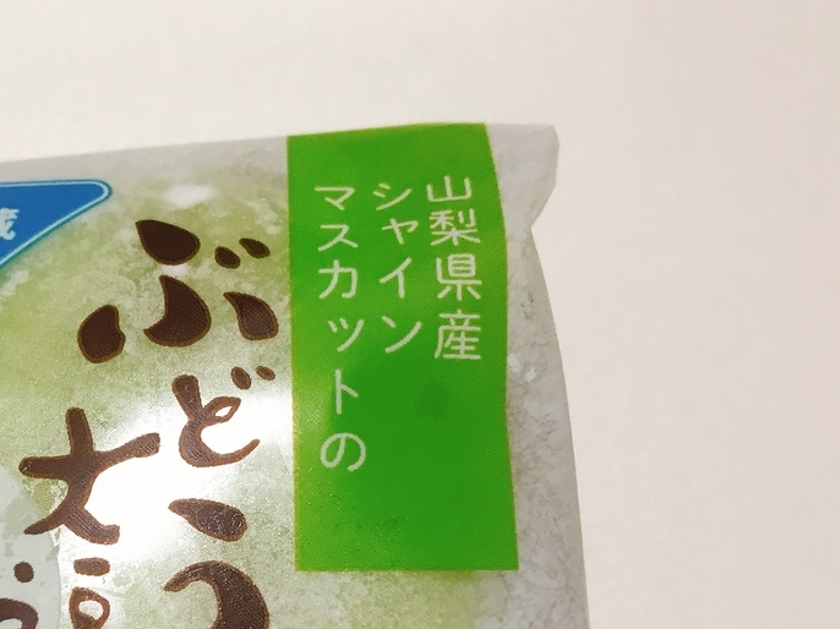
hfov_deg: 38.0
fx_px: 1189
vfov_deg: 28.8
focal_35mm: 49
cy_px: 529
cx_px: 220
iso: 40
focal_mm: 3.99
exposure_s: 1/30
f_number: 1.8
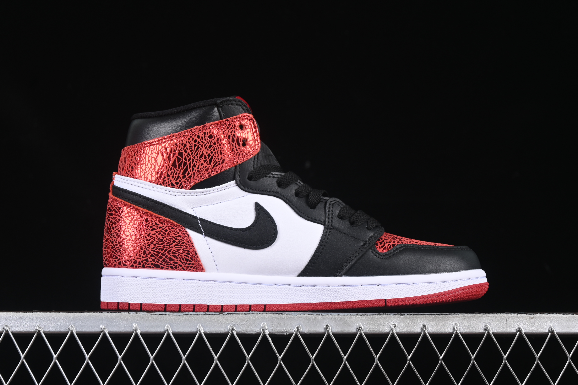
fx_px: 1204
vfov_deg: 18.2
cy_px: 192
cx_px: 289
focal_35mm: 75
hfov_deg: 27.0
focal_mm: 50
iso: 160
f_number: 7.1
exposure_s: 1/60
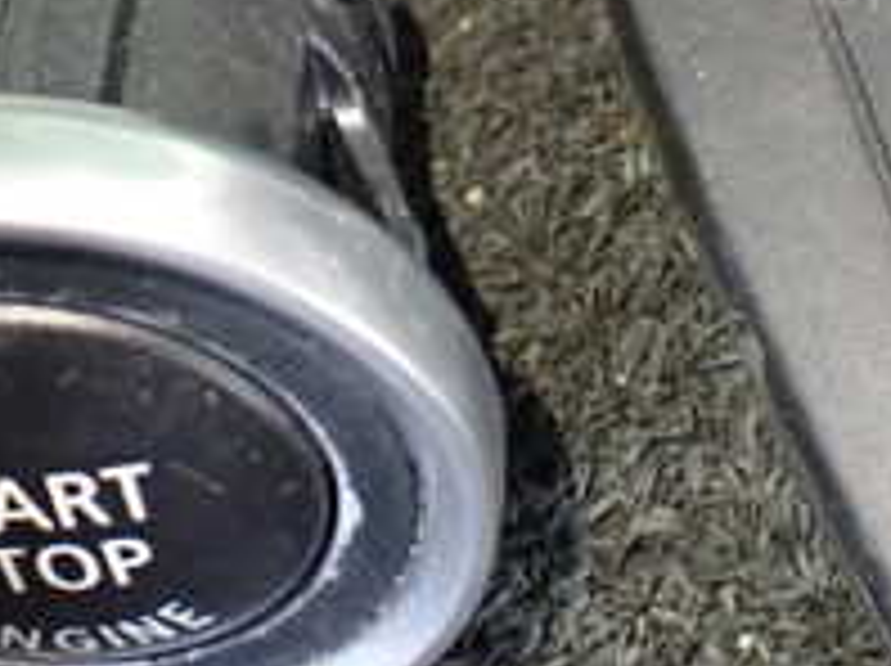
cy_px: 184
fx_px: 2339
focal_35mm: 91
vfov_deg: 16.1
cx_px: 536
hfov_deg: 21.5
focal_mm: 5.4
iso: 800
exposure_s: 1/80
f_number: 2.3
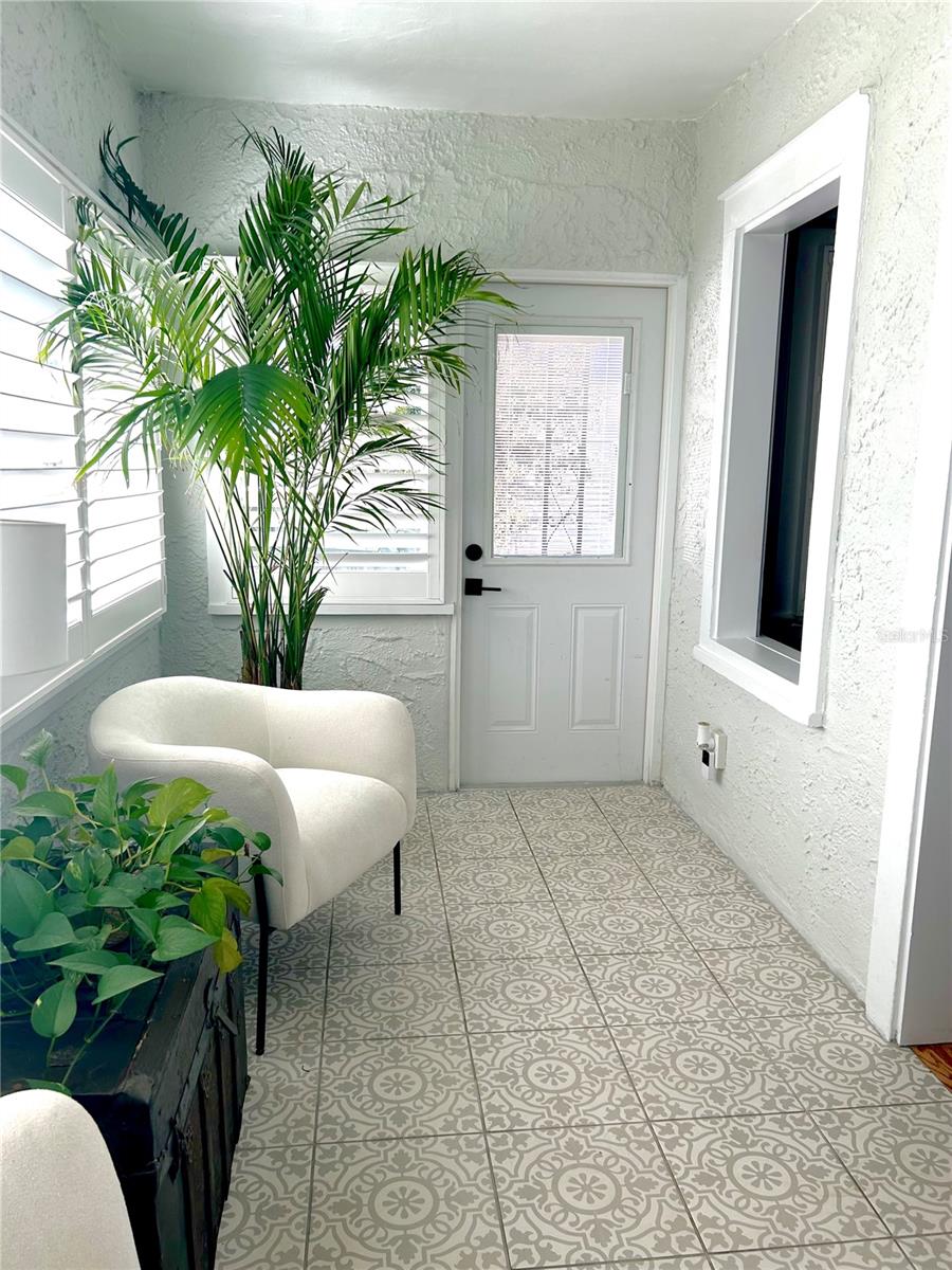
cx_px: 476
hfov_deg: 53.1
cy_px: 635
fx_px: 953
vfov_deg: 67.3
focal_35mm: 26
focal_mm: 5.7
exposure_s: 1/309
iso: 50
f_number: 1.5
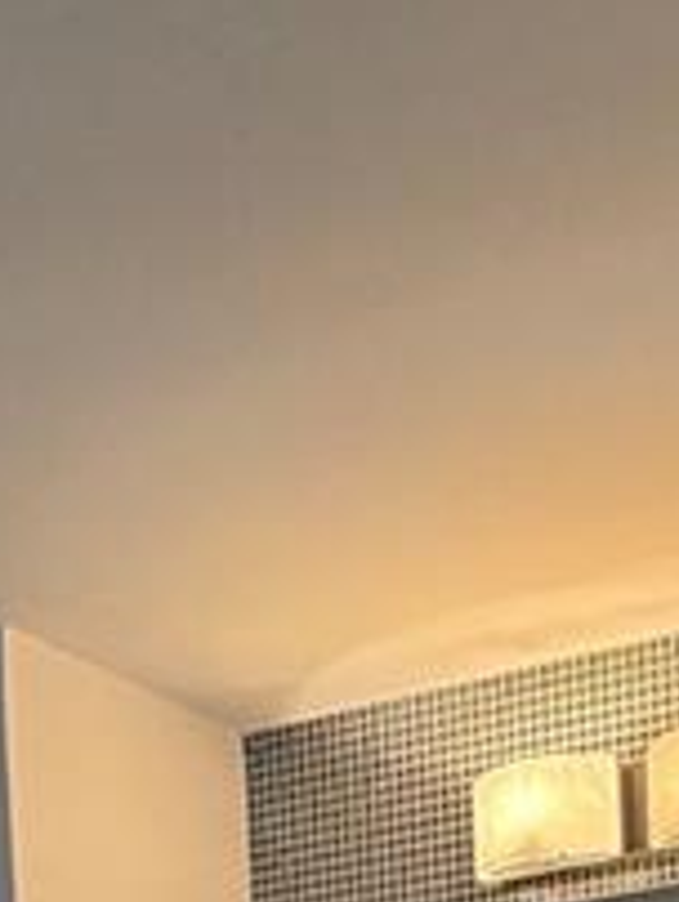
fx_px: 2166
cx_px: 625
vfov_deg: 18.1
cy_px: 1666
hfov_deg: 17.5
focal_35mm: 83
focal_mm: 2.22
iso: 200
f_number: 2.2
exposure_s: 1/120
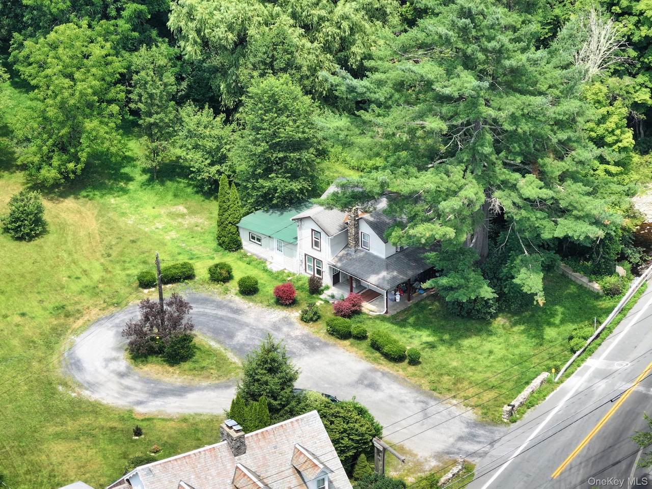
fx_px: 3127
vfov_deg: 8.9
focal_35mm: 166
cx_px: 326
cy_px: 244
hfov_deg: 11.9
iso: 100
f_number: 3.4
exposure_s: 1/320
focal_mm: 30.71
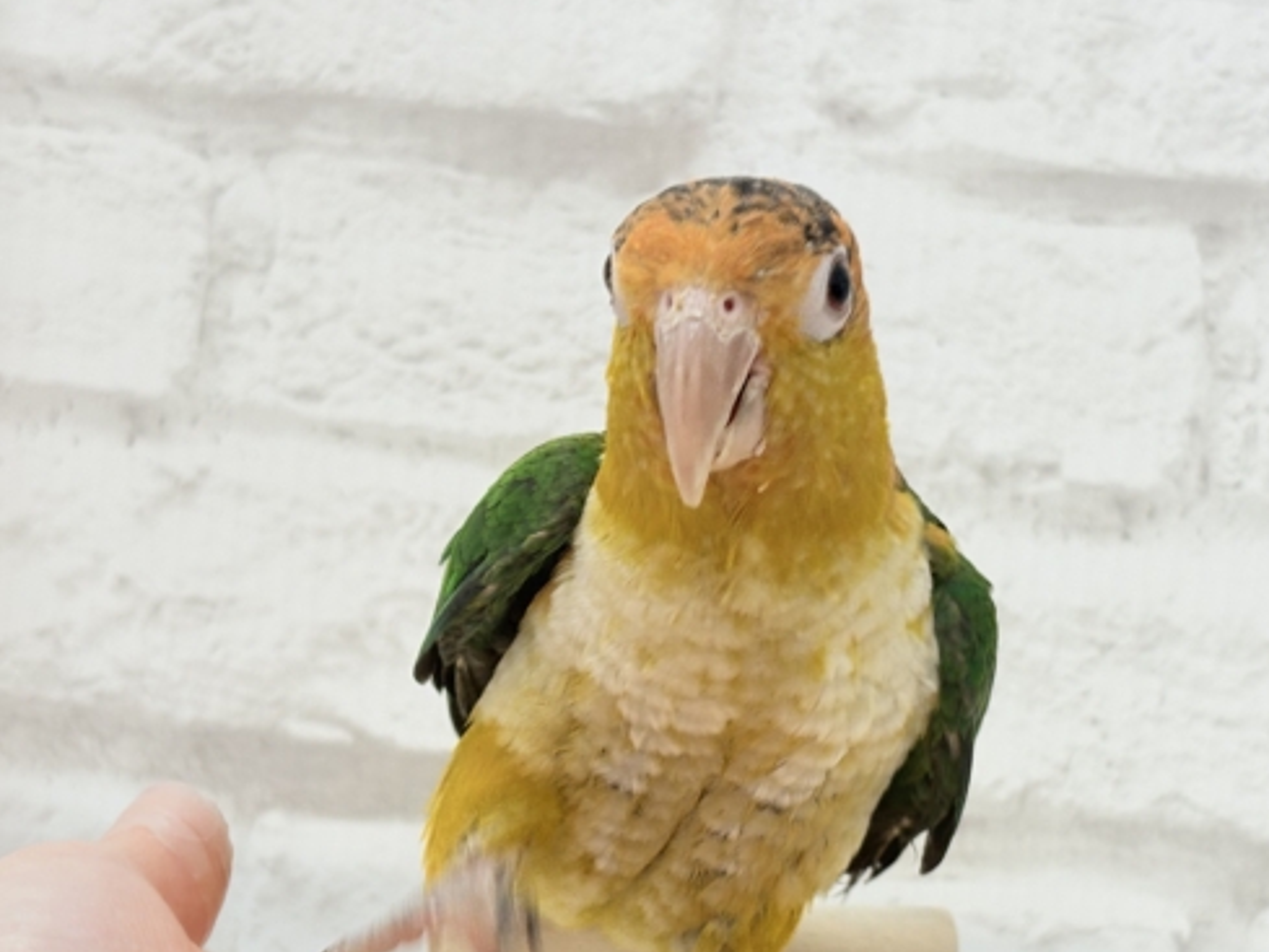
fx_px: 2493
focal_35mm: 68
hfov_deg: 28.5
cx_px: 773
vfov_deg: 21.6
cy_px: 597
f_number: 1.6
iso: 40
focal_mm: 5.96
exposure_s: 1/50
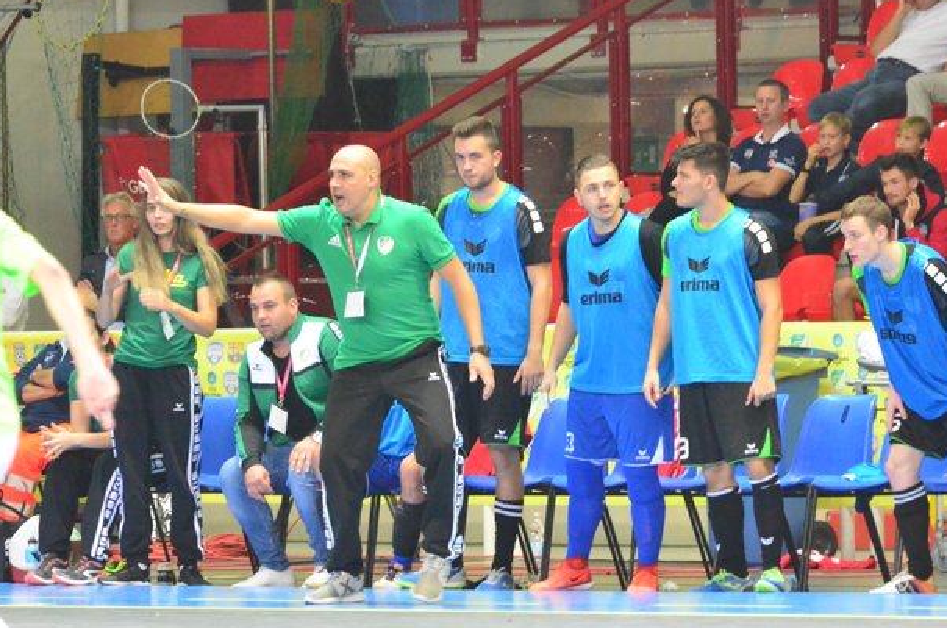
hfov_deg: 6.3
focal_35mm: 327
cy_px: 322
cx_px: 589
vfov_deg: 4.2
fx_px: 8579
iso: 6400
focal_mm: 165
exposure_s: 1/100
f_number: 6.3
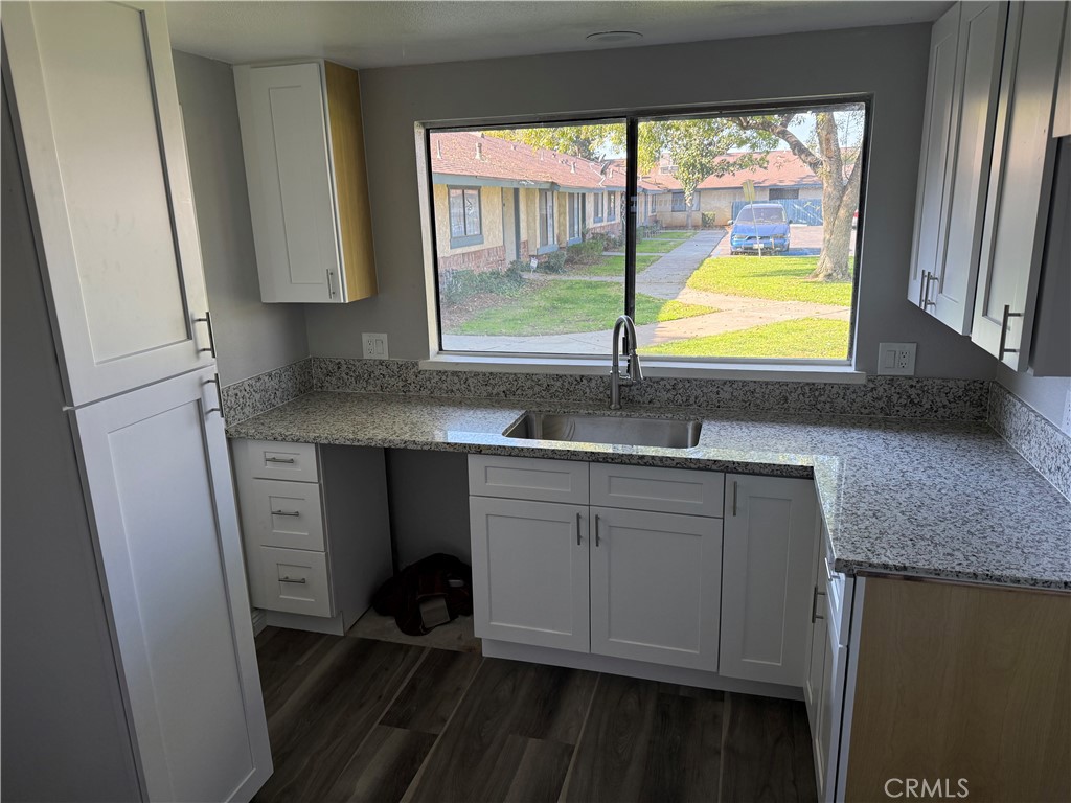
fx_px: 743
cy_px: 402
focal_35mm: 24
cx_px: 536
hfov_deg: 71.6
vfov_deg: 56.8
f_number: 1.78
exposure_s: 1/241
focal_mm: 6.76
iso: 125
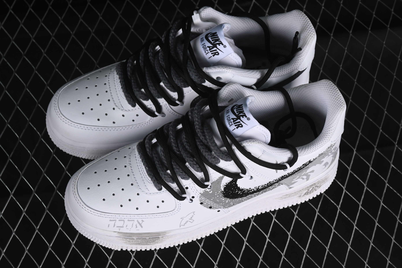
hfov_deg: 27.0
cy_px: 134
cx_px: 201
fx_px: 837
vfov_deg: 18.2
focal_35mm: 75
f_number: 8
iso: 160
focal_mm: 50
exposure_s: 1/60
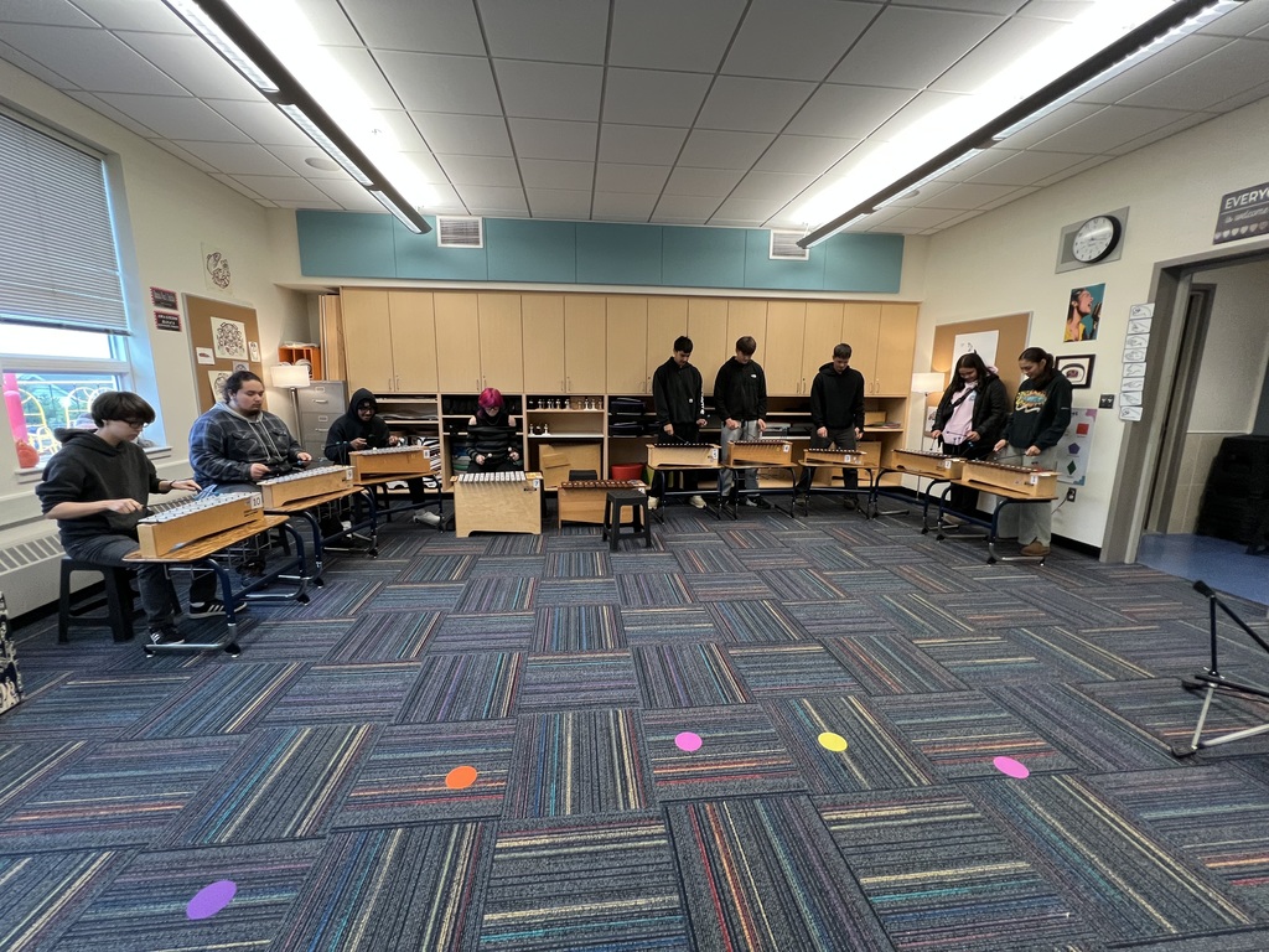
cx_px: 634
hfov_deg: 106.2
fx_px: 477
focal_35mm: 13
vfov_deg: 89.9
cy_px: 476
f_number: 1.8
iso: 250
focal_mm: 1.57
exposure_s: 1/60
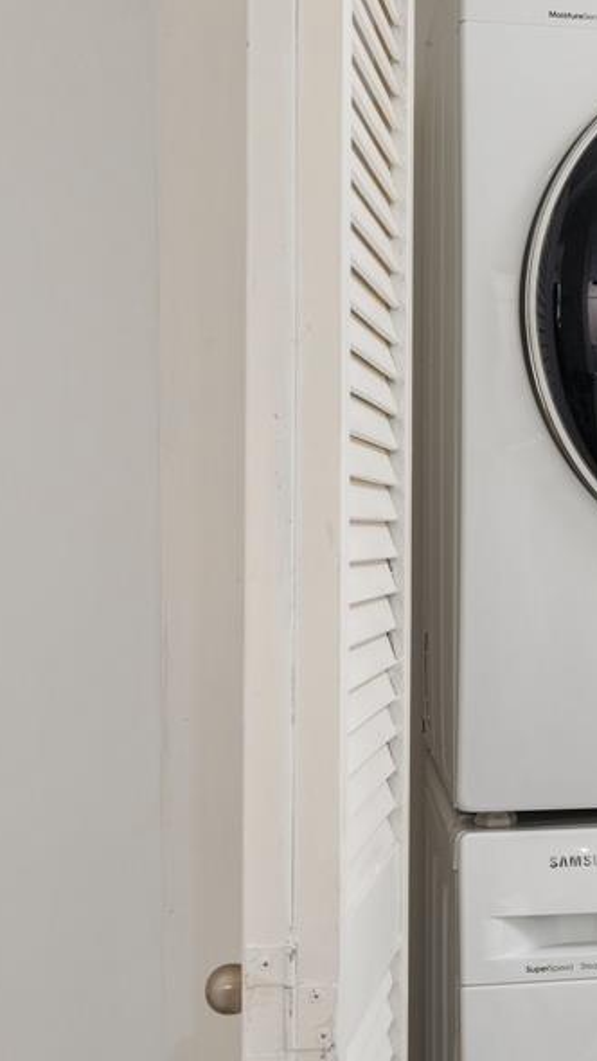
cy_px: 523
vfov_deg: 34.9
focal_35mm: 60
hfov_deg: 18.4
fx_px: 1688
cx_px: 822
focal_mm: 22
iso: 320
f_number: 5.6
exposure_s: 1/2.5
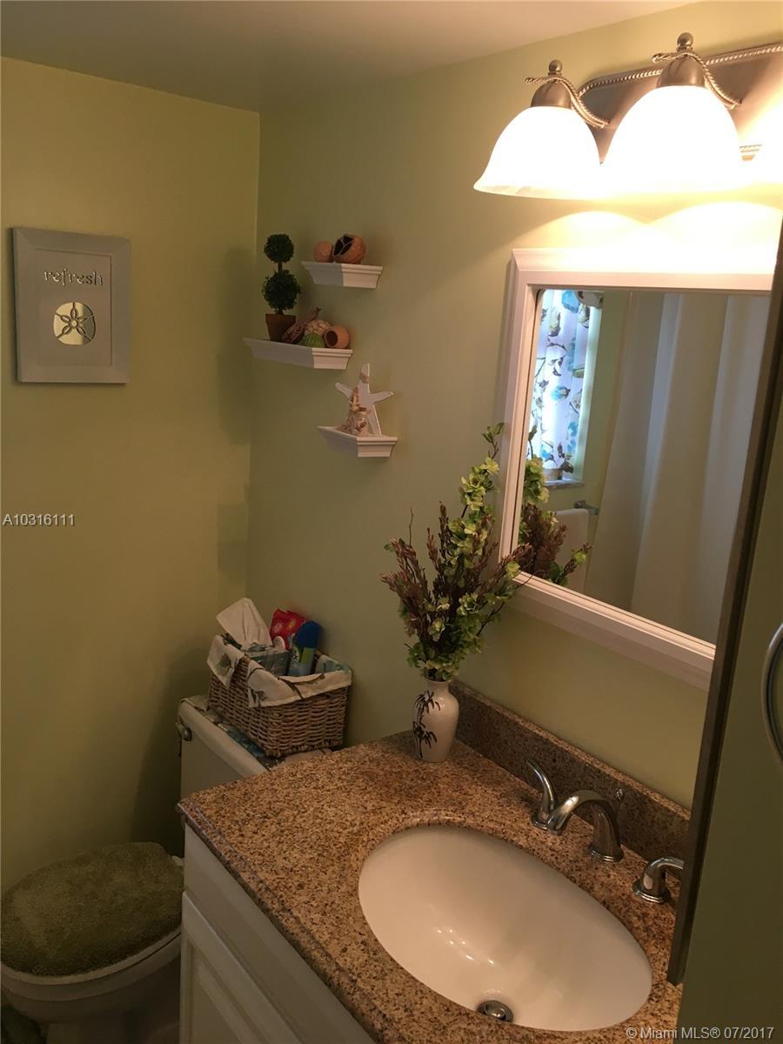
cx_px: 392
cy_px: 522
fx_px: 875
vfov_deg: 61.7
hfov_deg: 48.2
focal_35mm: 29
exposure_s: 1/30
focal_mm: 4.15
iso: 25
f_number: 2.2
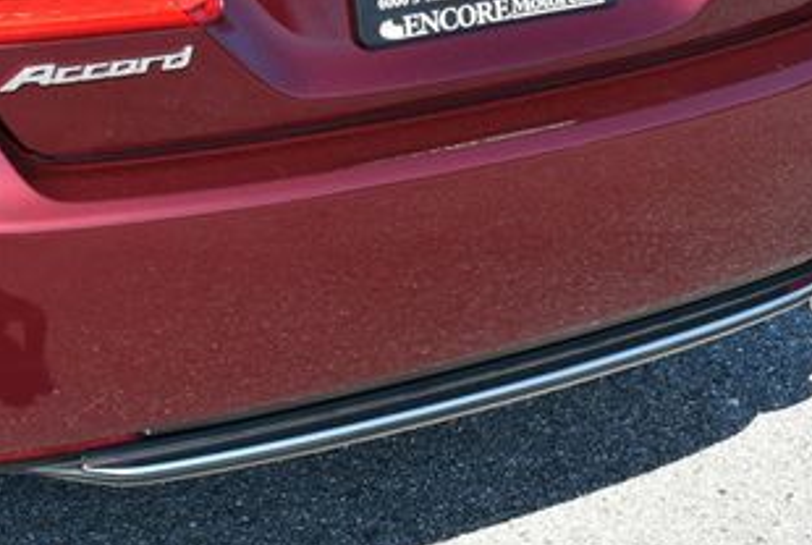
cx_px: 291
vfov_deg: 13.8
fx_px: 2237
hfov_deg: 20.5
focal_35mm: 99
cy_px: 73
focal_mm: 24
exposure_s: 1/250
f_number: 8
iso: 180
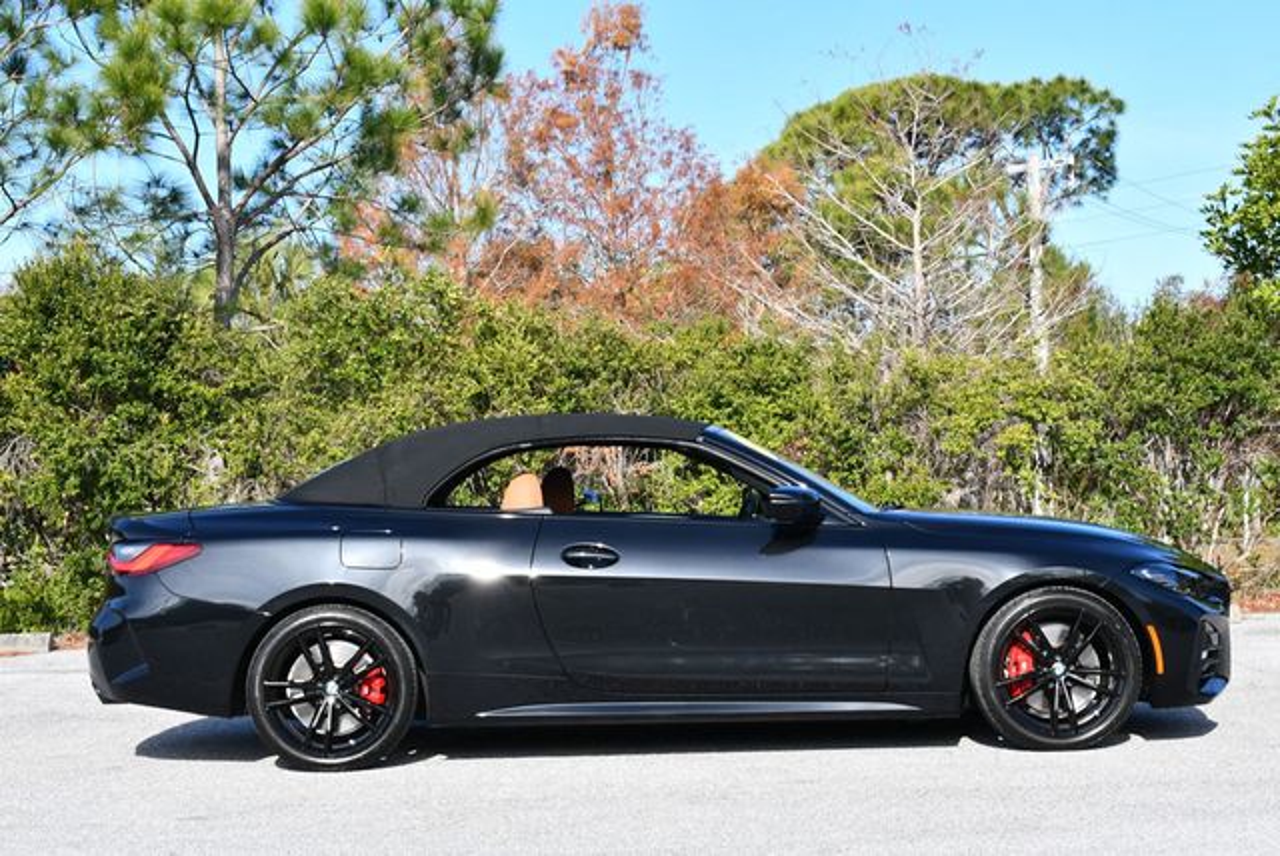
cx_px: 640
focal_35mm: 70
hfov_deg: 28.8
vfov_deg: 19.5
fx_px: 2491
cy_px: 428
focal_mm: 35
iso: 140
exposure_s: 1/250
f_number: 8
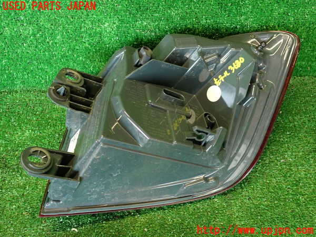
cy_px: 118
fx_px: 292
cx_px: 158
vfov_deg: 44.2
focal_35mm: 32
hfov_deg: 56.8
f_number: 2.4
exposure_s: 1/30
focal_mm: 5.79
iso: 320
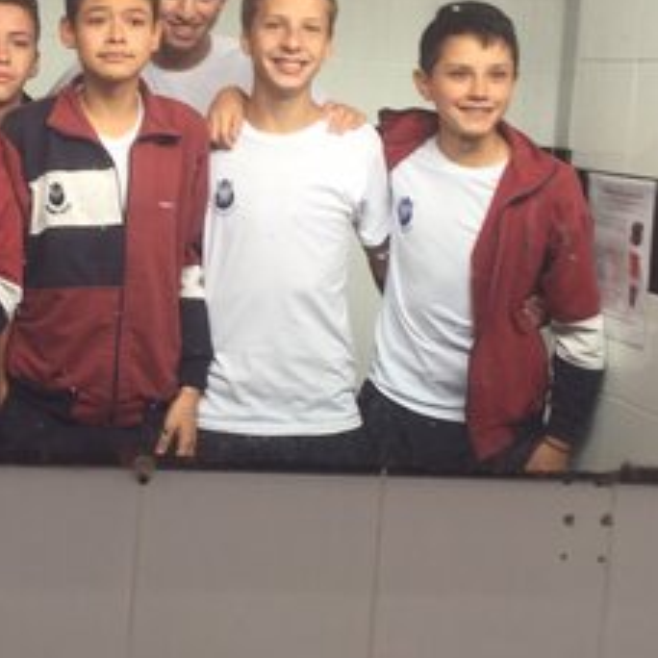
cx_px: 89
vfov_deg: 23.8
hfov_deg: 23.5
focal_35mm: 72
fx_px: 1548
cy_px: 196
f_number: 2.2
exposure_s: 1/60
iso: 32
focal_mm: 4.15
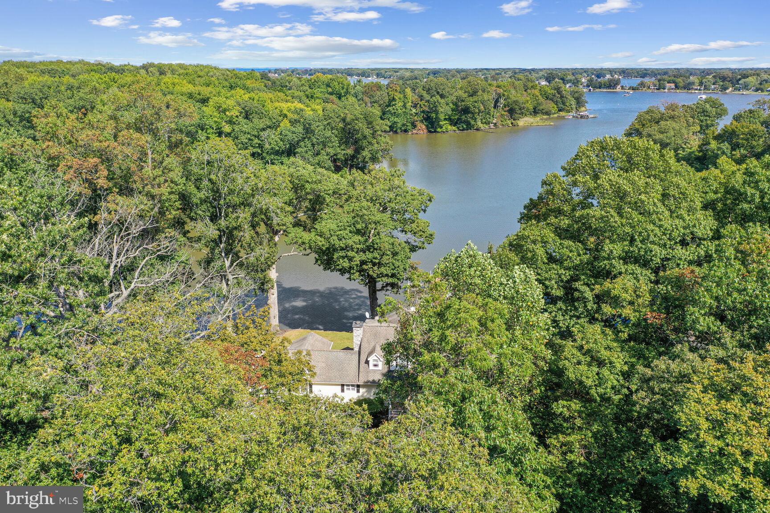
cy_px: 256
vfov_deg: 46.4
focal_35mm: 28
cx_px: 385
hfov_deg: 65.5
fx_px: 599
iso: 100
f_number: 5
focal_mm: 10.26
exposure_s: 1/320
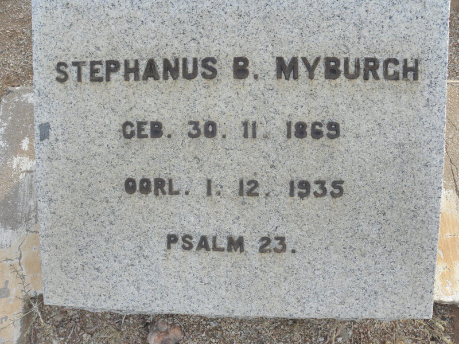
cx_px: 230
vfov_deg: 53.1
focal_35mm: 26
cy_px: 172
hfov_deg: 67.3
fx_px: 345
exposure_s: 1/160
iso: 200
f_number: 6.3
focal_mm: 4.6
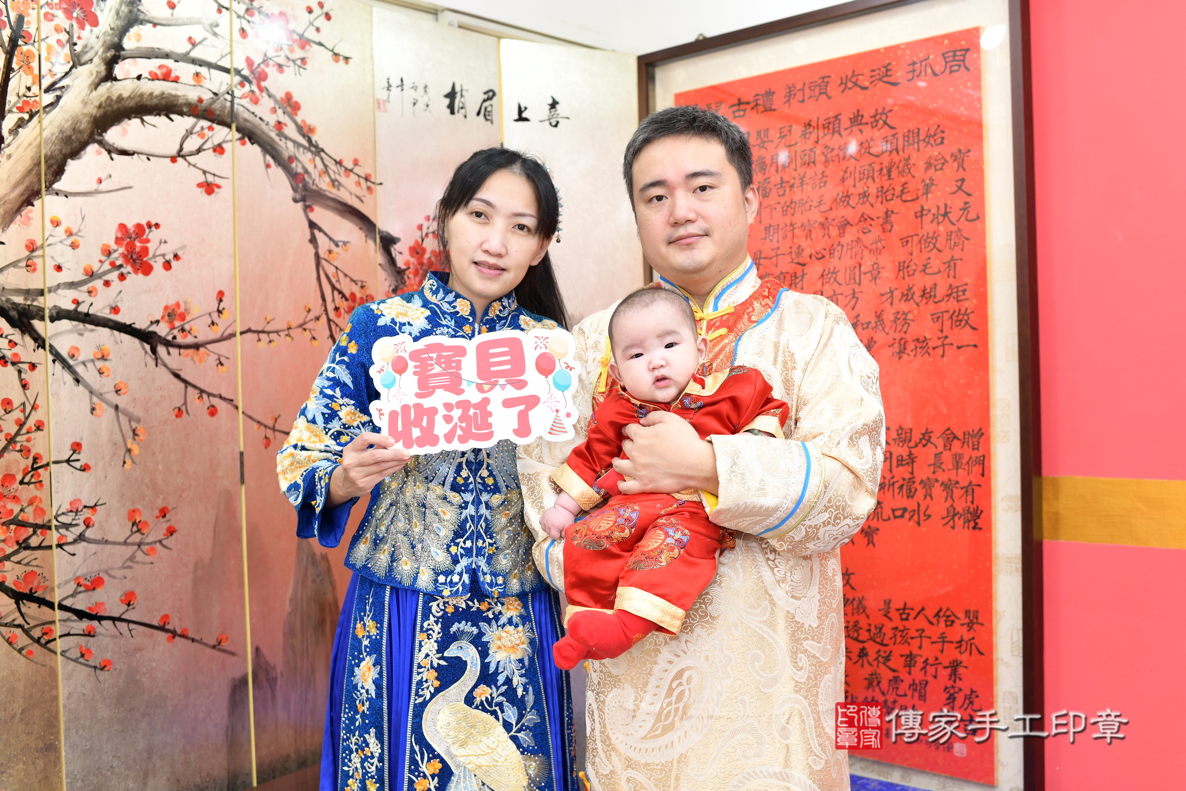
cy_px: 396
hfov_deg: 54.4
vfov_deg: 37.9
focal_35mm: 35
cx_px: 593
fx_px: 1153
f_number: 4.5
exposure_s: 1/200
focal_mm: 35
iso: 800
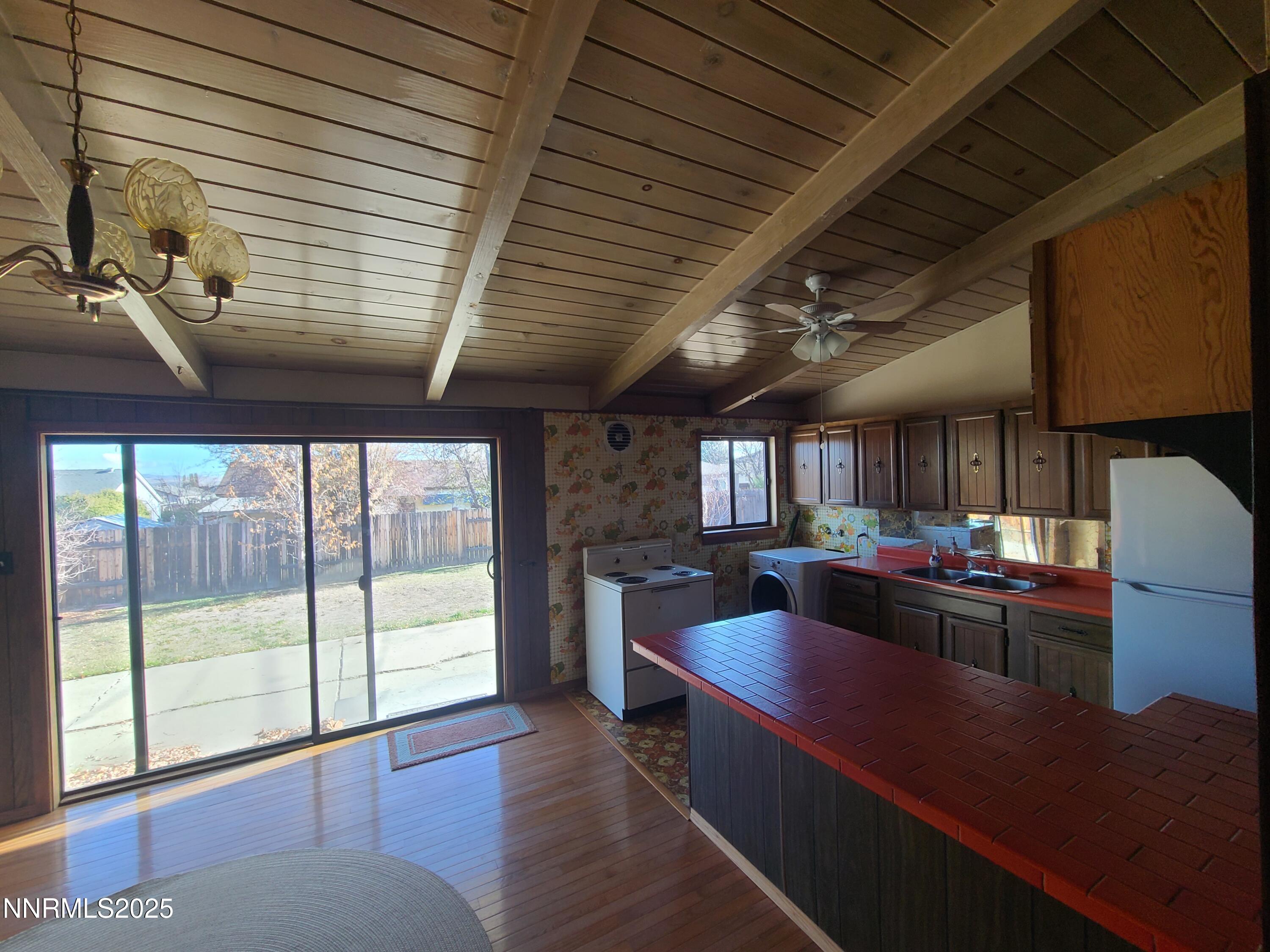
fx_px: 477
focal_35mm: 13
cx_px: 635
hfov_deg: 106.2
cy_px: 476
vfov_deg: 89.9
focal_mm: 2.2
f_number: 2.2
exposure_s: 1/117
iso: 100
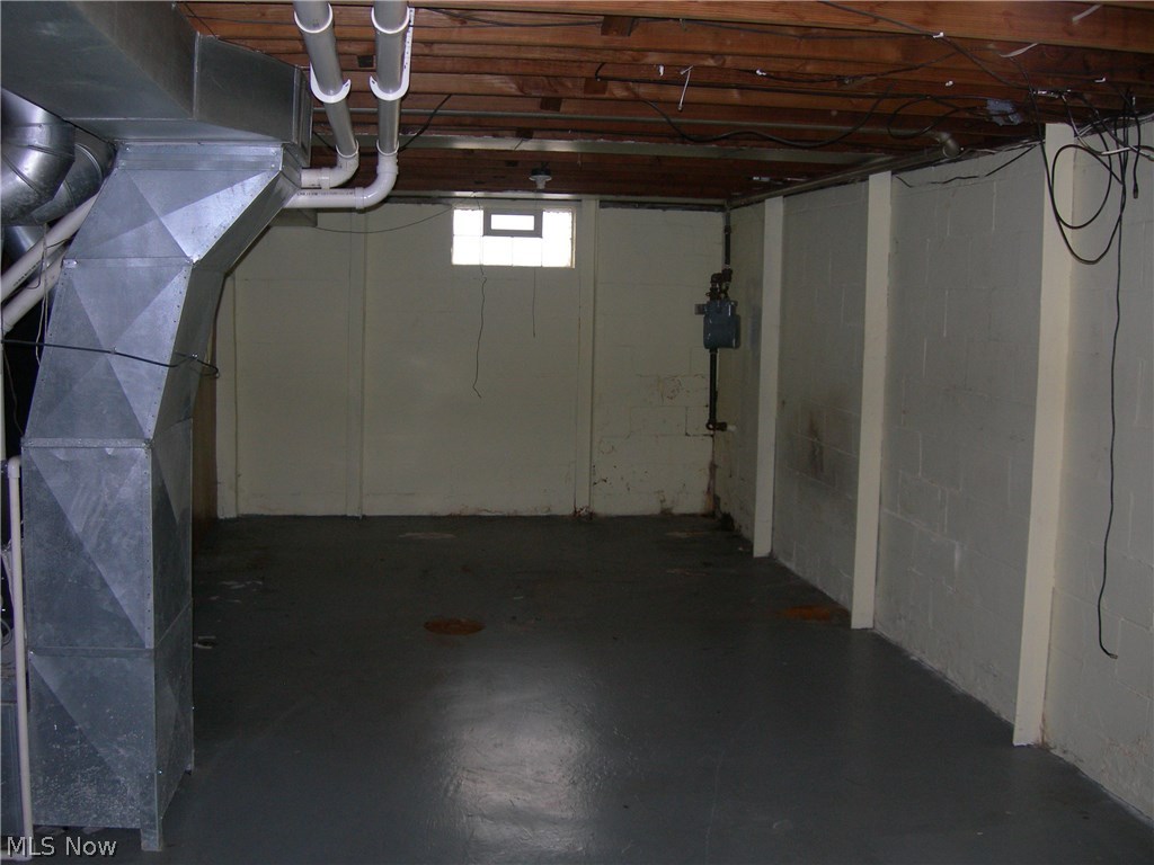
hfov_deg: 49.0
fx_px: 1267
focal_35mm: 38
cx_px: 577
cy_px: 432
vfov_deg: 37.7
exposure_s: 1/60.1
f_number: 2.8
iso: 156
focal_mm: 7.8
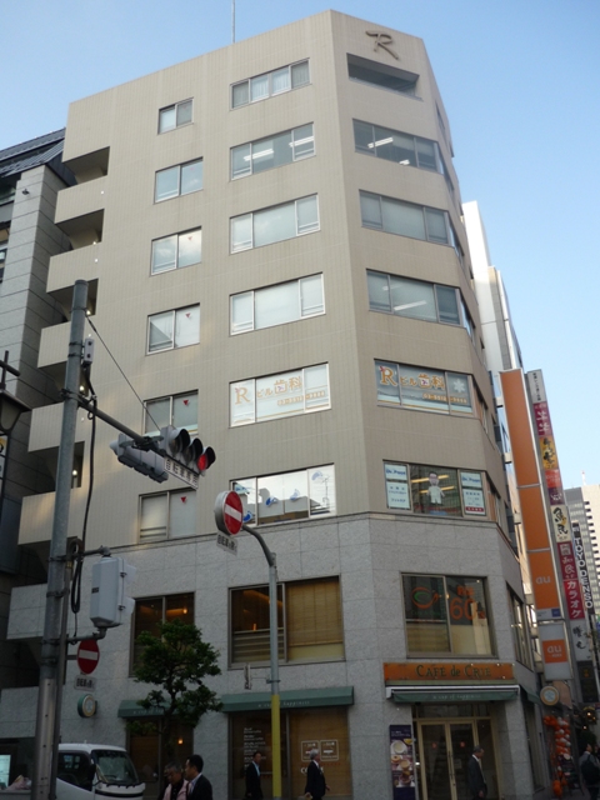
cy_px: 400
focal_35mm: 33
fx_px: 763
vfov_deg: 55.4
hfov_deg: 42.9
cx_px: 300
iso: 100
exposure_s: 1/400
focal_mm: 5.5
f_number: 2.8
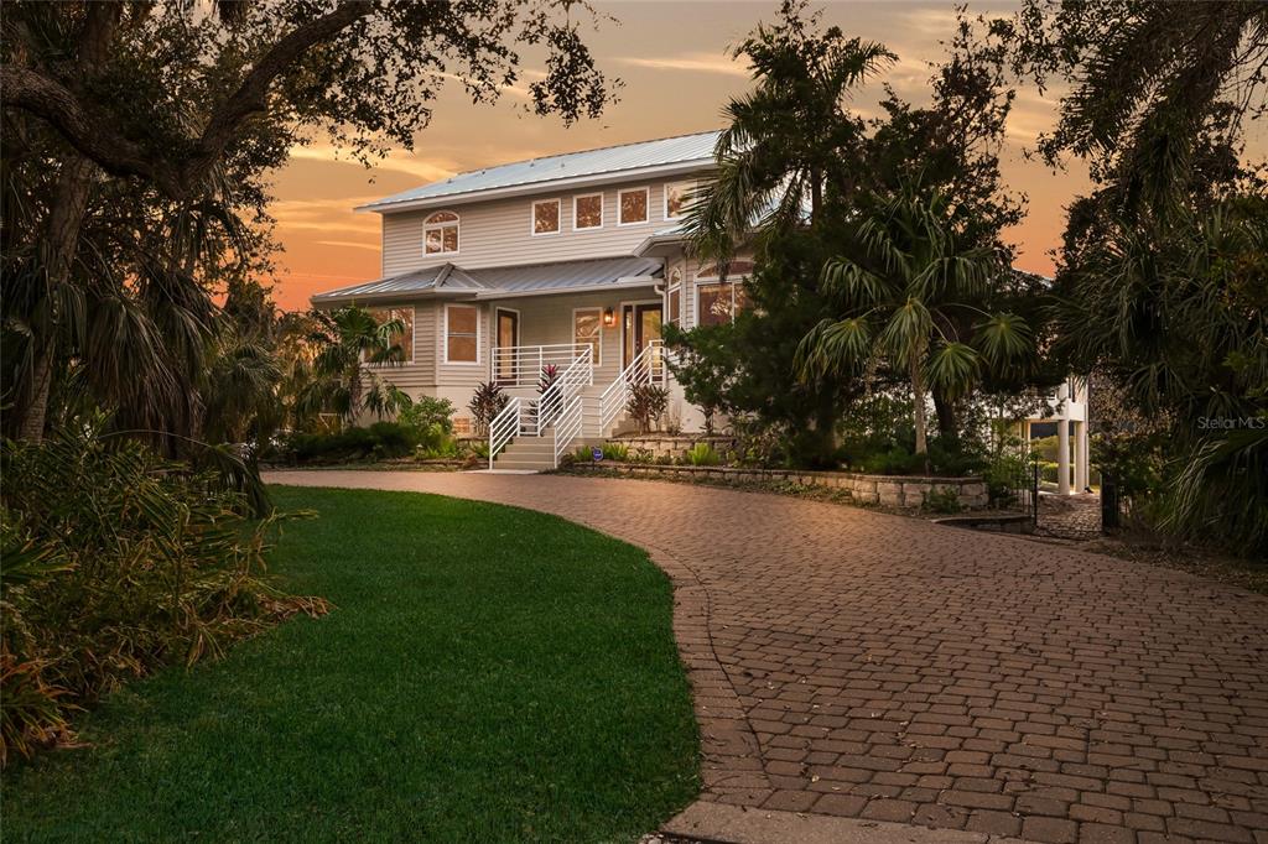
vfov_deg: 43.6
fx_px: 1056
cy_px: 422
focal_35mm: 30
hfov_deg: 61.9
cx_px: 634
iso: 3200
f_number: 8
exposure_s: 1/500
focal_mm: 30
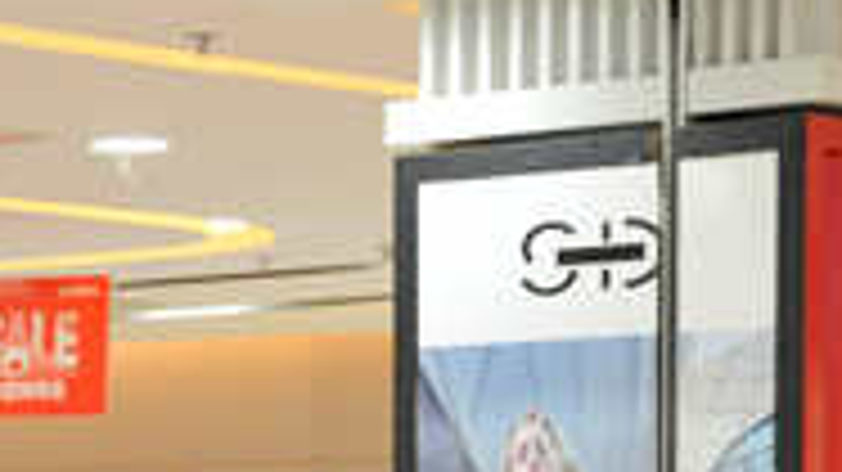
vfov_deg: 5.3
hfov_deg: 9.5
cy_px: 886
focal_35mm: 227
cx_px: 214
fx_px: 5066
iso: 800
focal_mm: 40
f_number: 4.5
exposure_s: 1/80
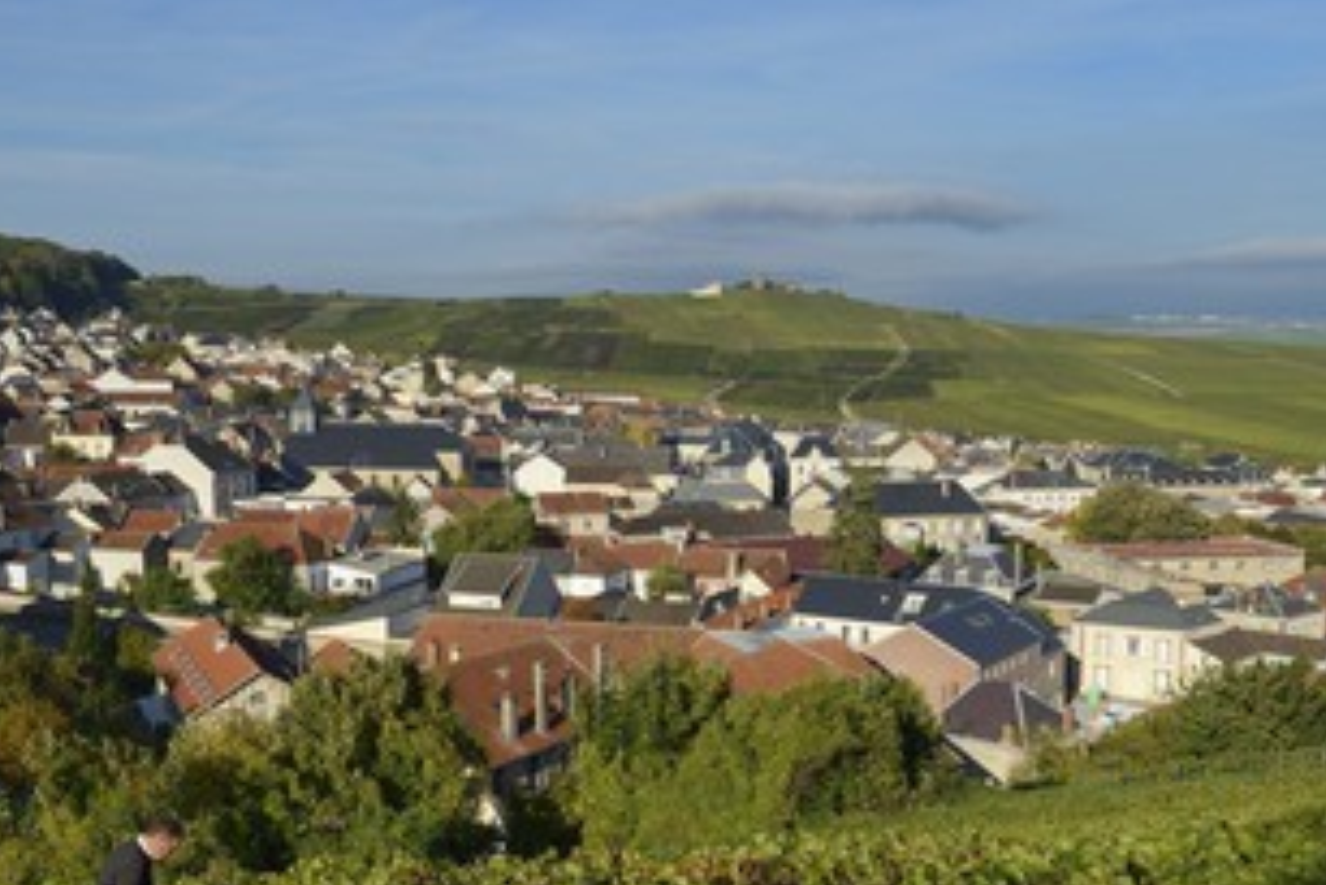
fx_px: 1769
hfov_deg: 41.1
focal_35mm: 48
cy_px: 557
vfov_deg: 28.0
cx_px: 650
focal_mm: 35
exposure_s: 1/200
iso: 200
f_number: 14
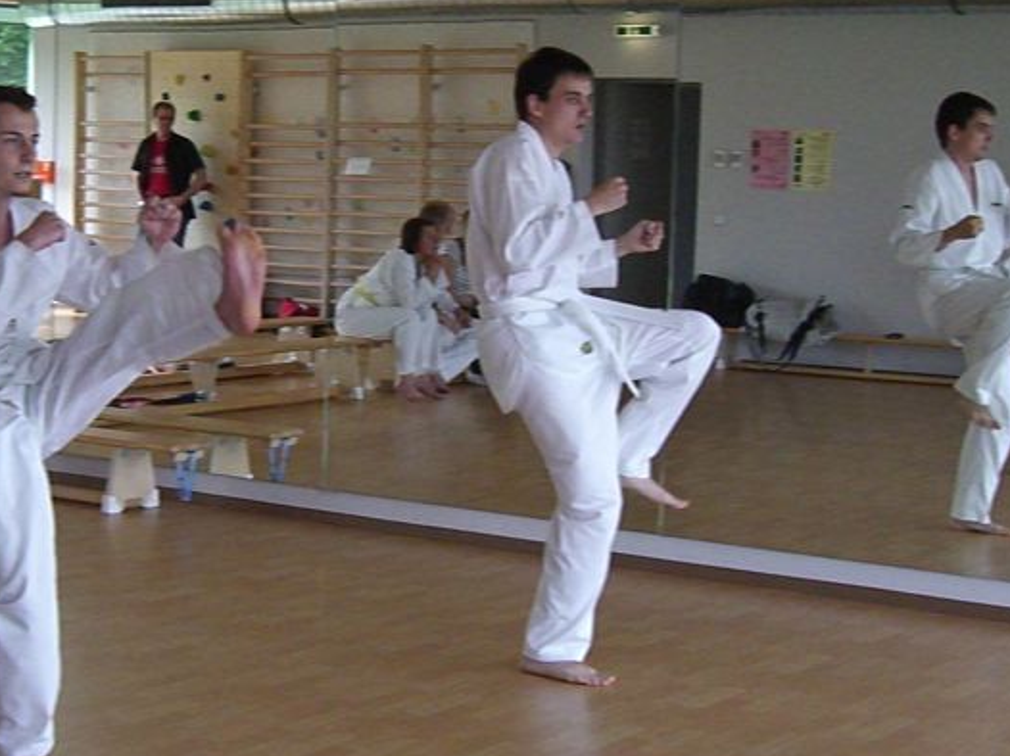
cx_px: 284
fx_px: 2158
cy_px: 357
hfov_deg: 26.1
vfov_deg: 19.9
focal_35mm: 74
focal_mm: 7.9
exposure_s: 1/640
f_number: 2.8
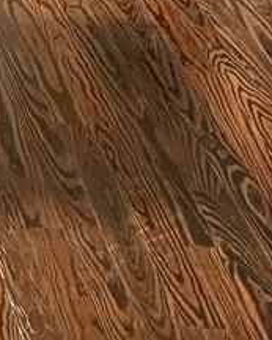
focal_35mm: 166
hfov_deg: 8.4
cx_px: -409
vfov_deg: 10.2
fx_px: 1669
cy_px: -452
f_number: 1.7
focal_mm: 6.3
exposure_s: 1/24
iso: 1000
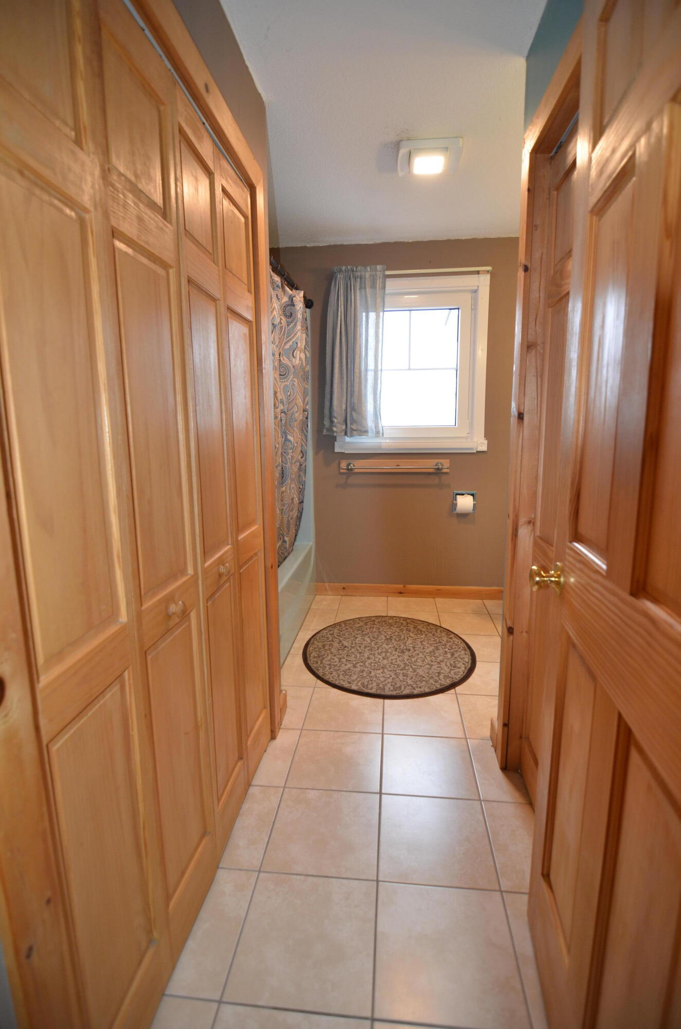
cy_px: 514
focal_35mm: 16
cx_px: 340
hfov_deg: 71.8
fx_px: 470
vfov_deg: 95.1
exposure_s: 1/60
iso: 450
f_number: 2.8
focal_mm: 11
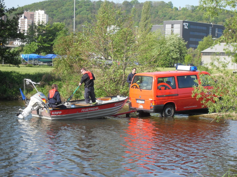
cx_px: 118
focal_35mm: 89
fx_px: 609
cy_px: 88
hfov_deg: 22.0
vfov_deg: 16.6
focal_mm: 15.3
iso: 80
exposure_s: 1/250
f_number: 4.8
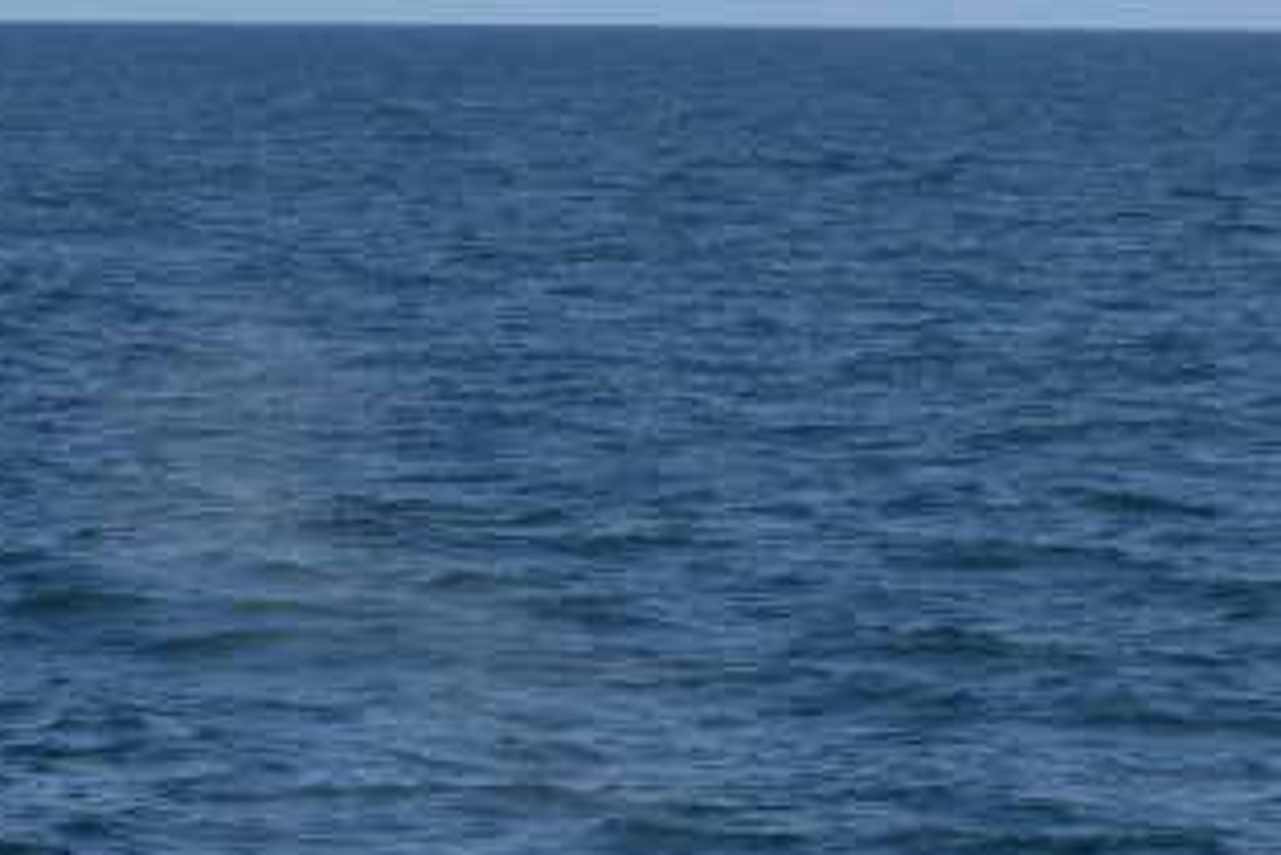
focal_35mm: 285
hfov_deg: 7.2
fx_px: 10136
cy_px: 818
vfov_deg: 4.8
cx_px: 1461
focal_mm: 55
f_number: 5.6
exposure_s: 1/1600
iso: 200
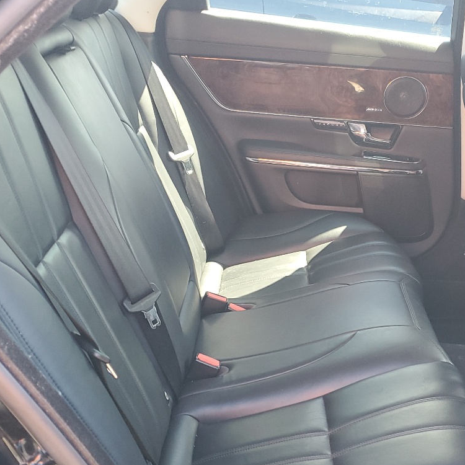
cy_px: 295
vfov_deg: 34.5
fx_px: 745
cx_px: 365
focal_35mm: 49
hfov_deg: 33.8
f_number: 1.5
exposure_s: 1/60.2
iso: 65
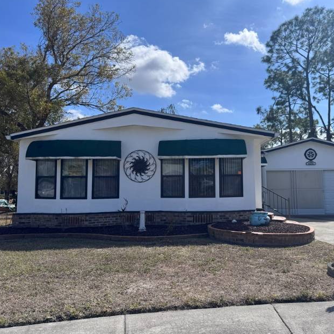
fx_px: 317
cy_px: 165
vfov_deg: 55.6
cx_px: 186
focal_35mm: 29
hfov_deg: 55.5
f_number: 1.78
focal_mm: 6.76
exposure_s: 1/6410
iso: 80
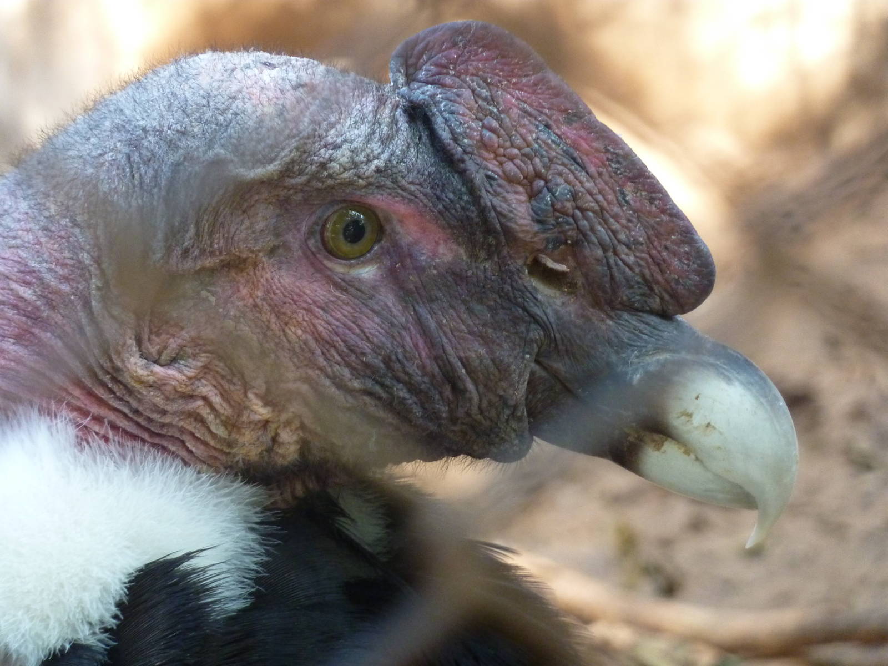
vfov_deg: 5.3
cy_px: 333
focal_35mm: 278
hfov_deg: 7.1
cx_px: 444
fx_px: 7131
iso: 400
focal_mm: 45.7
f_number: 4.8
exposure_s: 1/40
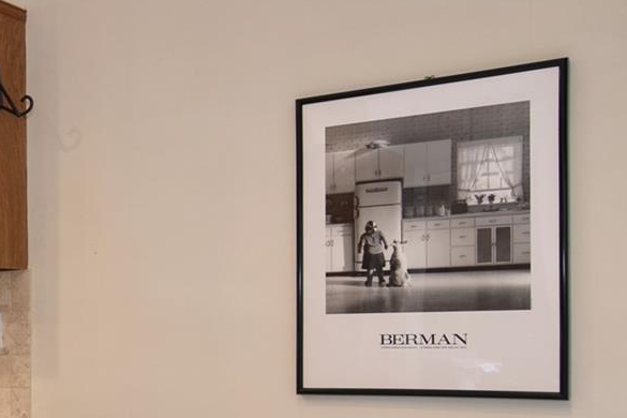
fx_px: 1006
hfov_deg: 30.4
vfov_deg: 23.3
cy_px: 309
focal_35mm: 58
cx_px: -91
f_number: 8
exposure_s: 1/60
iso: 640
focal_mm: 11
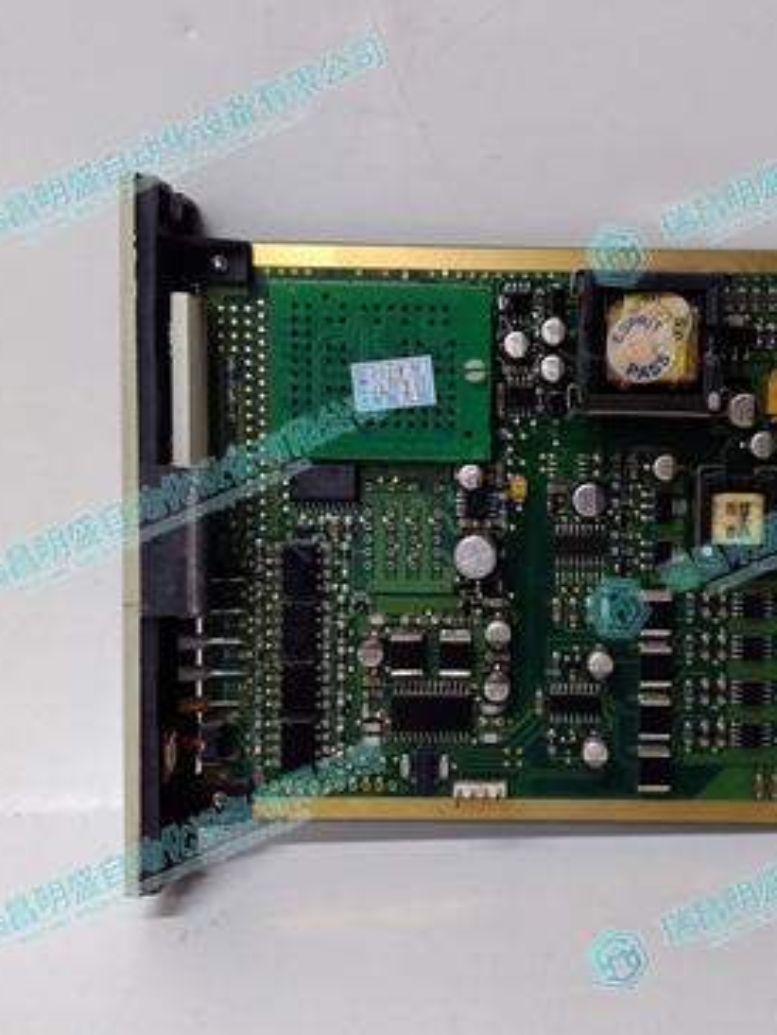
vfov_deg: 50.1
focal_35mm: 37
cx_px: 553
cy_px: 509
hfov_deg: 38.0
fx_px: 1107
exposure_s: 1/33
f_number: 2
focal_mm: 3.79
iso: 231
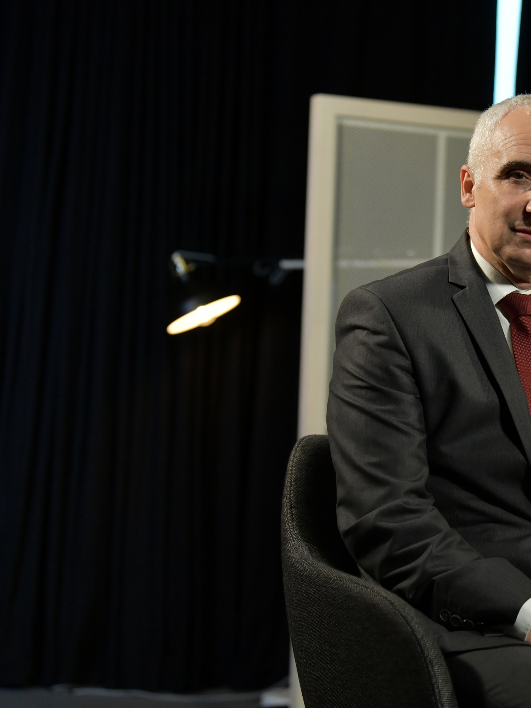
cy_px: 357
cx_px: 485
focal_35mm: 102
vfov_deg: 19.3
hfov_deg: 14.4
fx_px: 2086
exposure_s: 1/250
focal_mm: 70
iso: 2000
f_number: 3.5
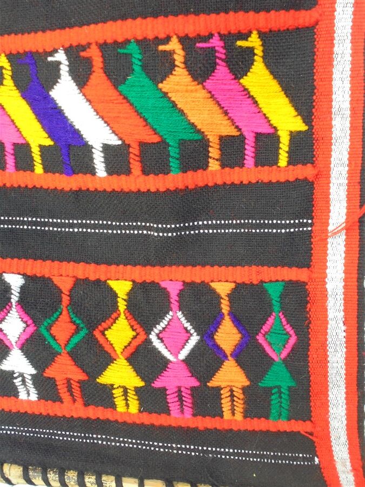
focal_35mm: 34
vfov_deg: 54.0
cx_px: 182
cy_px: 244
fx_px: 478
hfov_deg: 41.8
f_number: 4
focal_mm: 6.1
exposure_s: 1/30
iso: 160
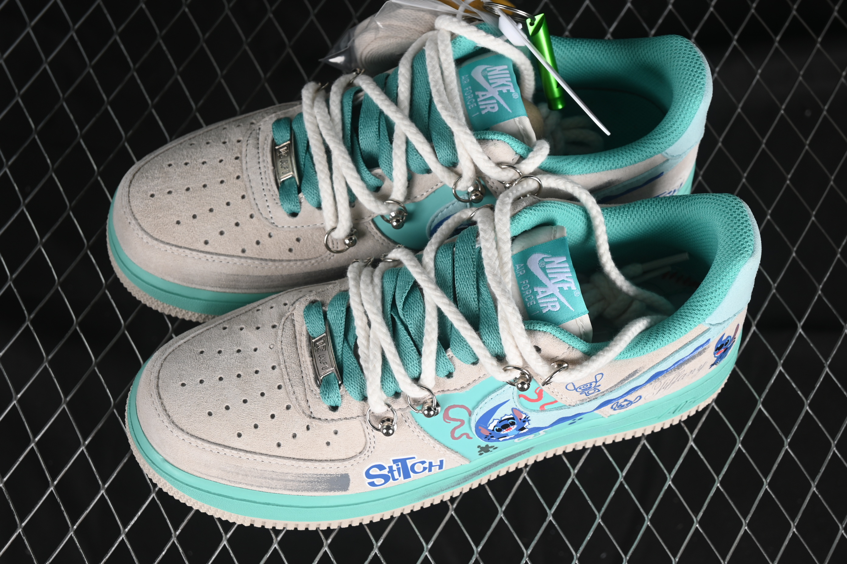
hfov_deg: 27.0
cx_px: 424
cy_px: 282
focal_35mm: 75
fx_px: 1764
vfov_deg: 18.2
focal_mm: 50
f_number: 7.1
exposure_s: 1/80
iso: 160
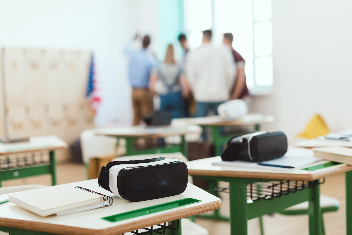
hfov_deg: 39.6
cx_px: 176
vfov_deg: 27.0
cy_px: 118
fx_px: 489
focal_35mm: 50
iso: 320
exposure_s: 1/250
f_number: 2.5
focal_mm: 50
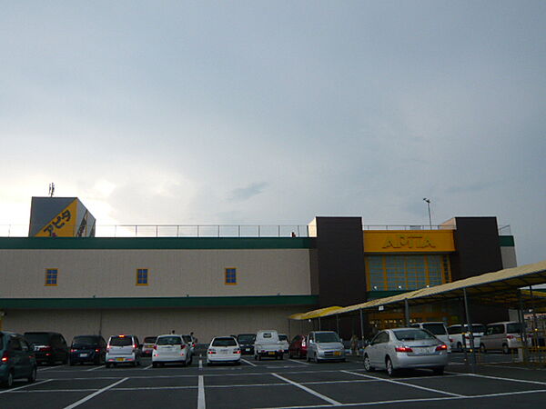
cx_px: 273
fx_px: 505
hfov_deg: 56.8
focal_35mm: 32
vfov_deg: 44.2
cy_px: 204
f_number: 2.8
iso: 100
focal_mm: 4.6
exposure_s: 1/320
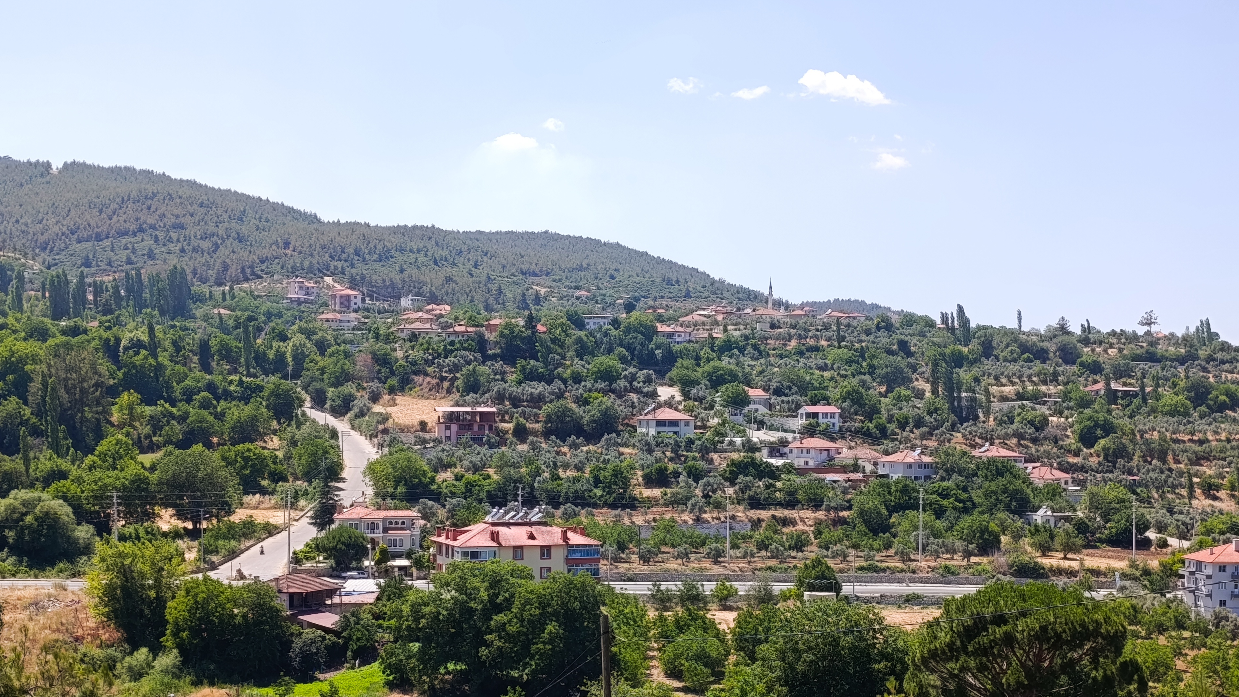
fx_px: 1774
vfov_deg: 22.1
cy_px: 482
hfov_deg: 38.5
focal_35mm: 54
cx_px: 666
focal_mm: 6.11
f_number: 1.65
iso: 52
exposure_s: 1/678
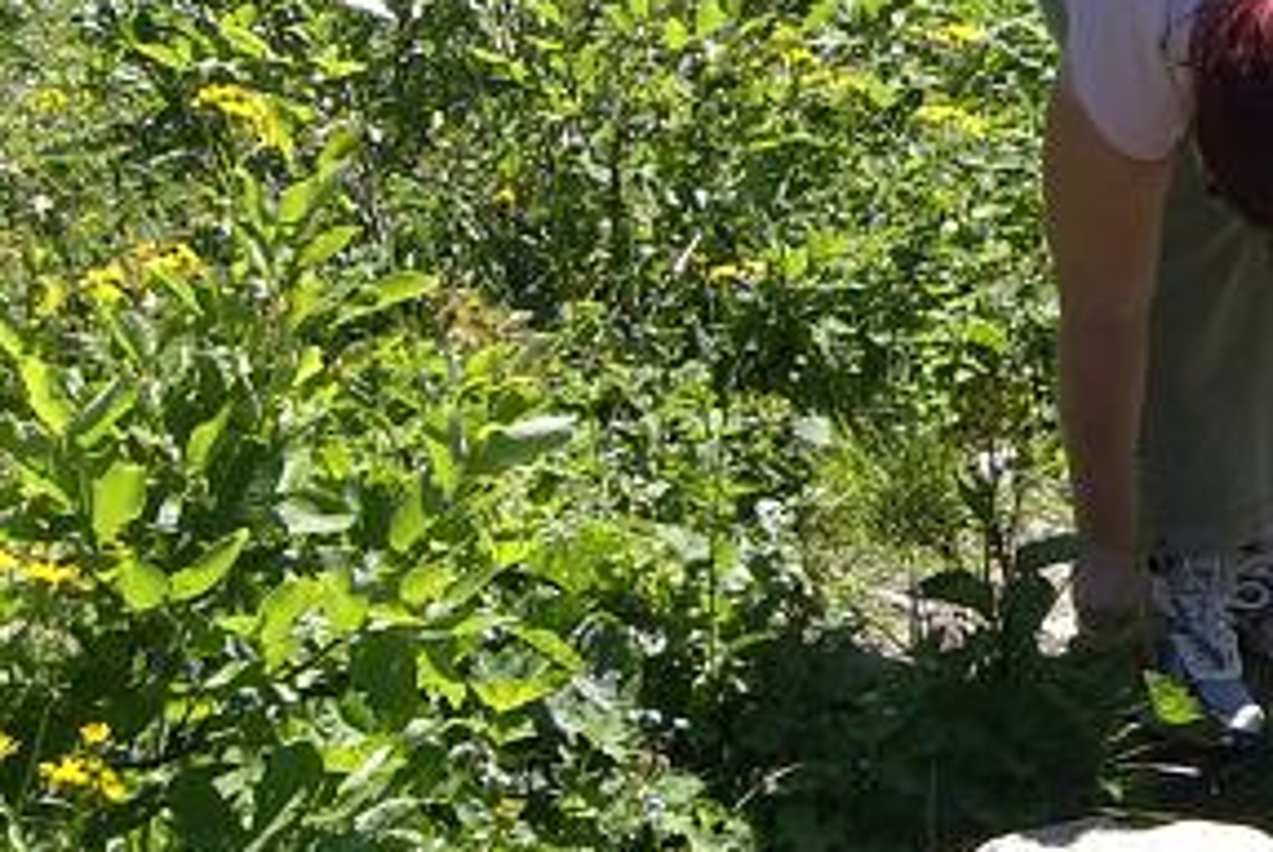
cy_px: 138
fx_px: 3894
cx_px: 1557
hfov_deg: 17.6
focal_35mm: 110
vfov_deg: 12.4
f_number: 4.4
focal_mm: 6.3
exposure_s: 1/320
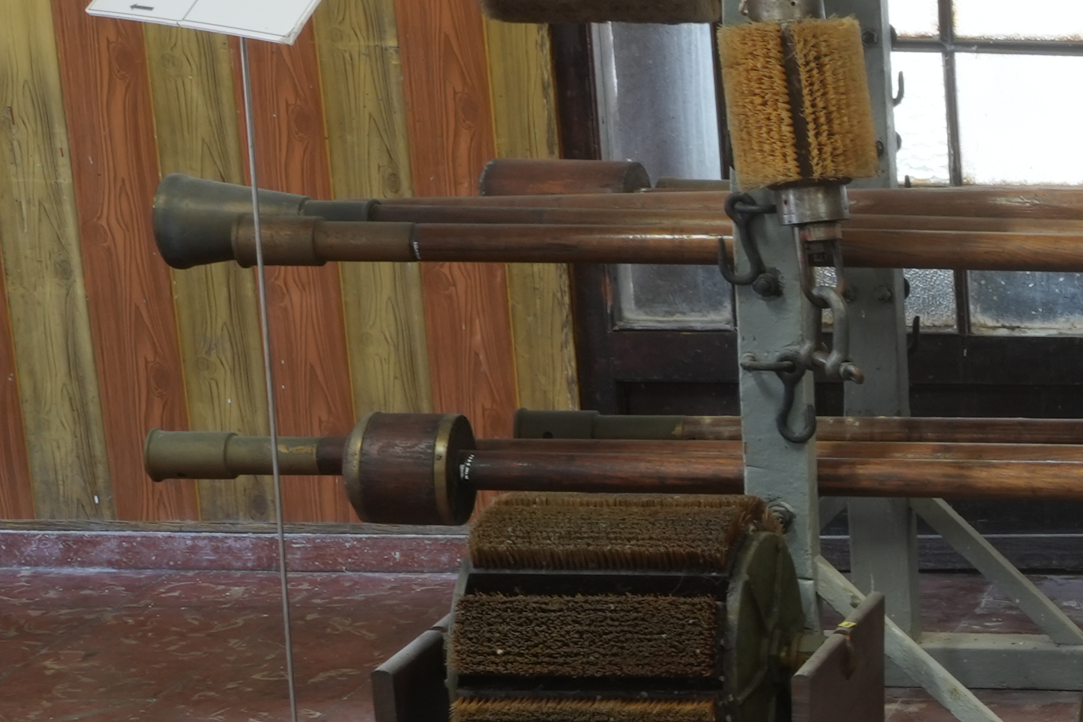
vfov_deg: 10.9
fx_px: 3760
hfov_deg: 14.1
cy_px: 701
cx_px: 2095
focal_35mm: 125
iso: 200
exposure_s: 2.5
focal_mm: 32
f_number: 20
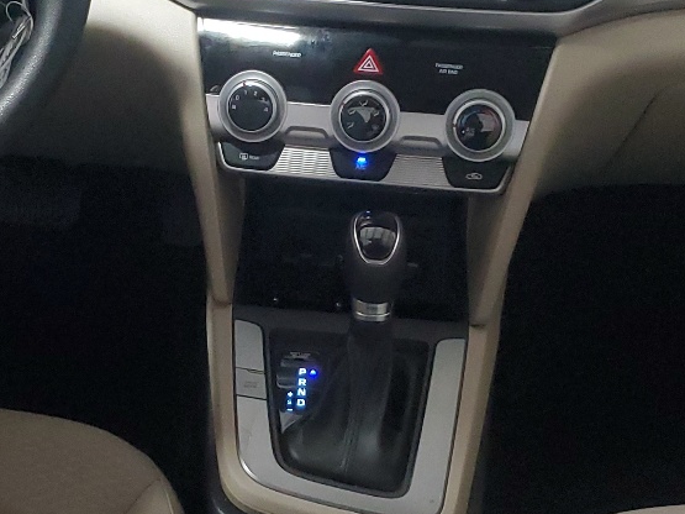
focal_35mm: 75
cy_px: 295
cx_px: 326
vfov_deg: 19.6
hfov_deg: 26.0
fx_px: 1484
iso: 390
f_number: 1.5
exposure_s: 1/60.2
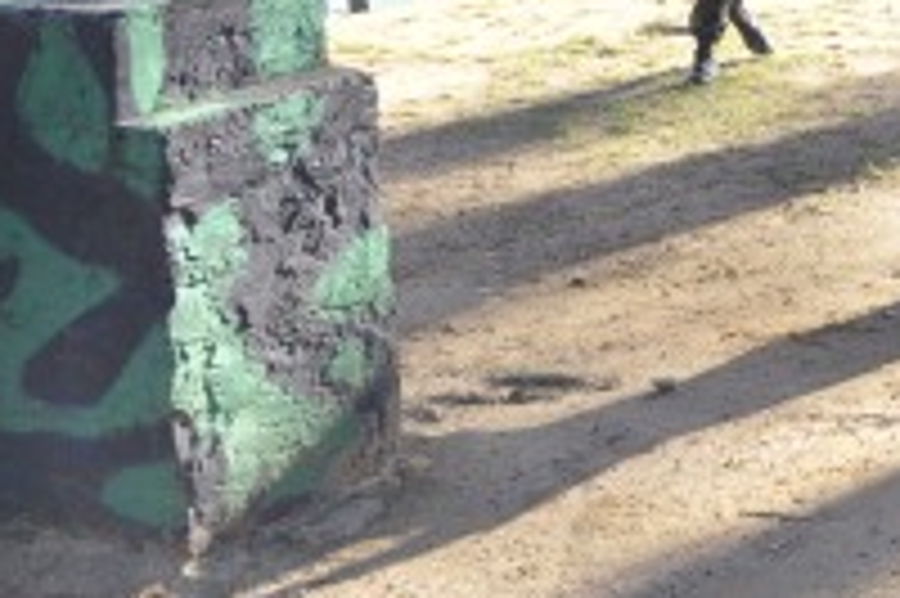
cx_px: 1112
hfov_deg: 20.1
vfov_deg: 13.6
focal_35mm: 94
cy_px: -292
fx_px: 2360
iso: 400
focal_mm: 21
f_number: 8
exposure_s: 1/125
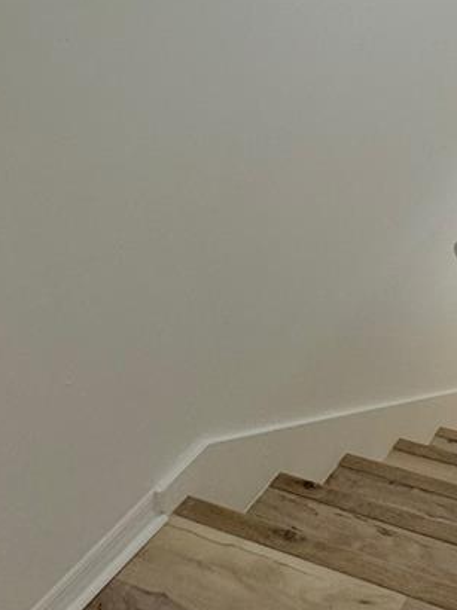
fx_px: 722
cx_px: 604
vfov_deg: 40.3
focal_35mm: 41
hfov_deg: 28.4
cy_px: 3
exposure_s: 1/120
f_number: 2.2
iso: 200
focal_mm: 2.22
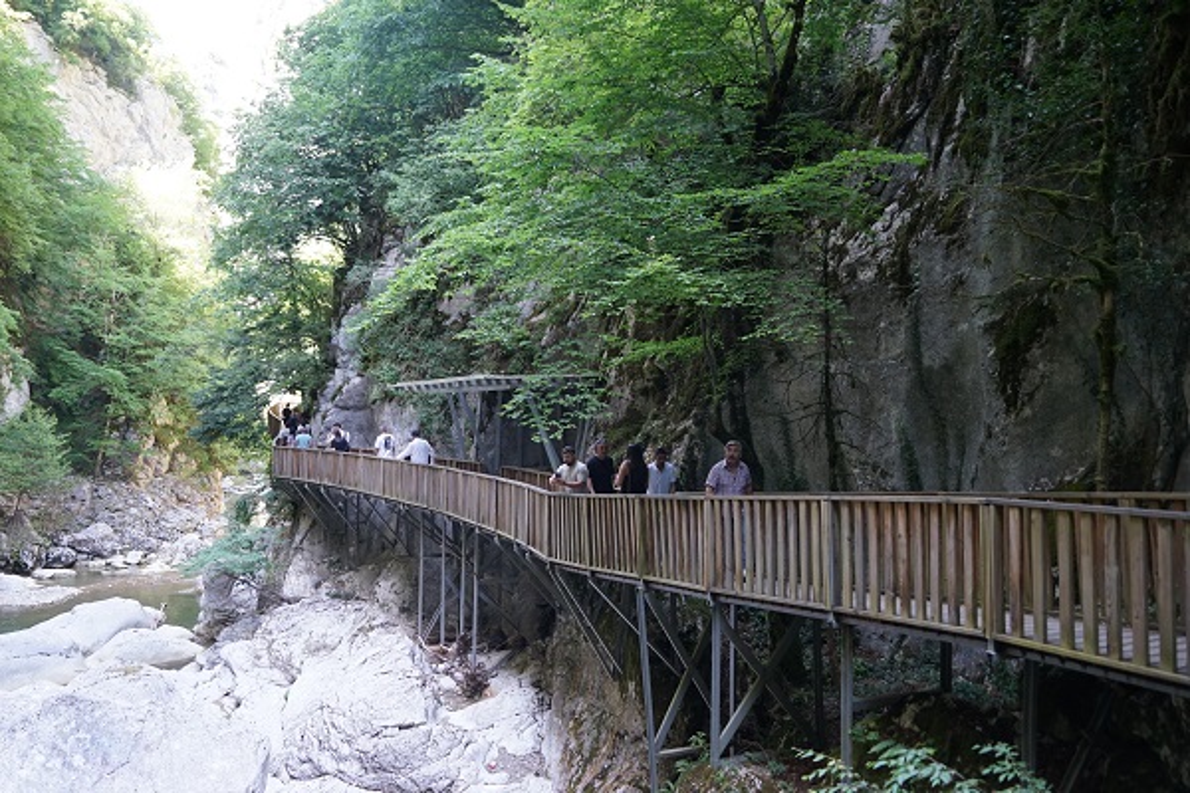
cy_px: 396
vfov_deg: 42.3
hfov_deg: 60.3
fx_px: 1025
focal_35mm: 31
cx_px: 595
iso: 1250
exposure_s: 1/160
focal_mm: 31
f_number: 4
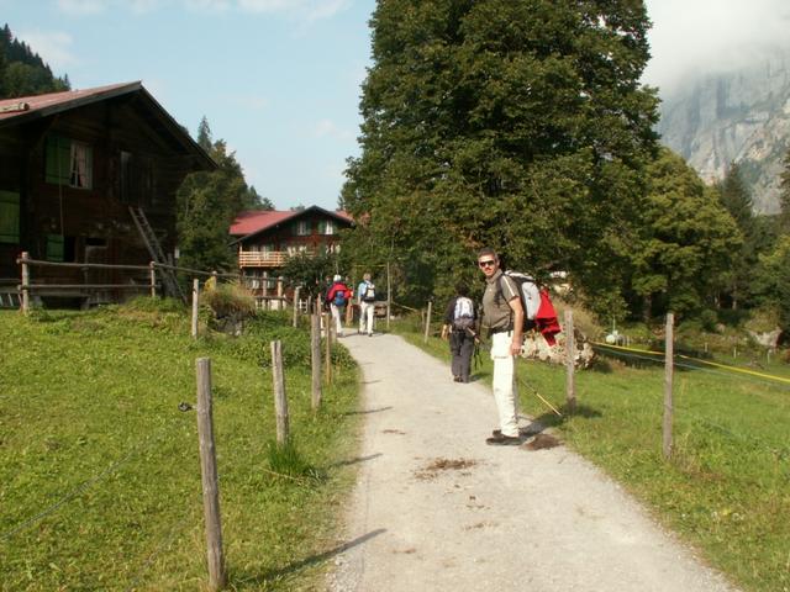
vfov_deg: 40.7
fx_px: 799
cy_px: 296
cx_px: 395
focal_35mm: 35
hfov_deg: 52.6
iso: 50
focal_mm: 5.86
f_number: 8
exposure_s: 1/100
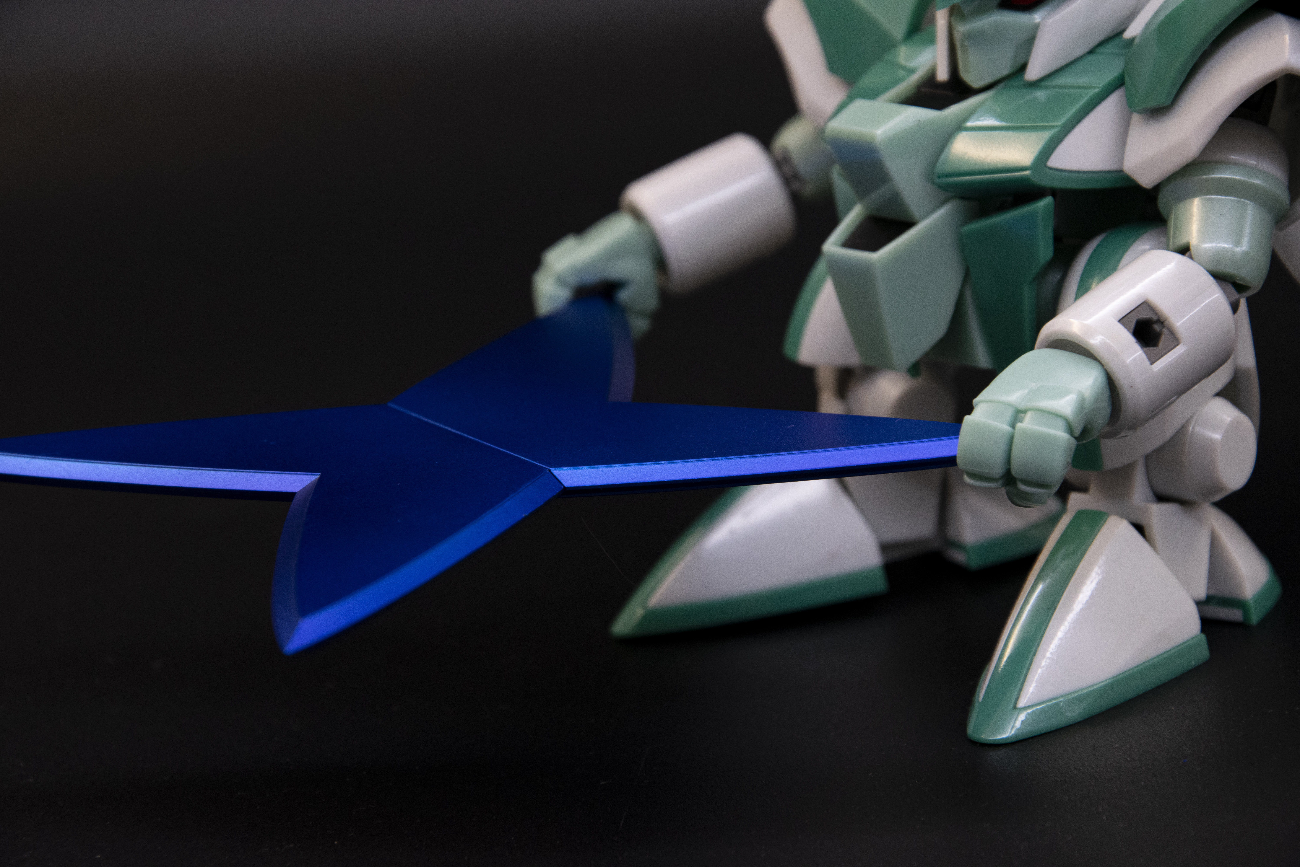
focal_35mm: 158
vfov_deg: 8.7
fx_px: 5687
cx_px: 650
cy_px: 434
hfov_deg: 13.0
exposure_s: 1/10
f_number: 9
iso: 800
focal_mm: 105
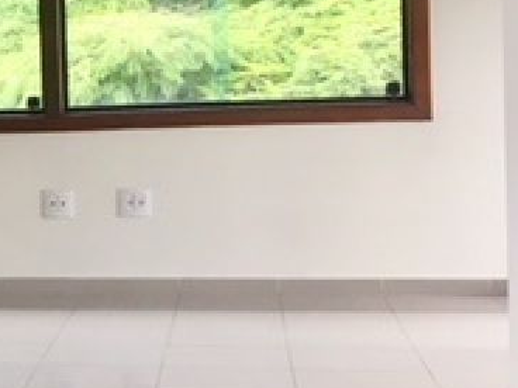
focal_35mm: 101
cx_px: -279
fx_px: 1511
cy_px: 159
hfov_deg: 17.3
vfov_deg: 14.6
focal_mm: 4.15
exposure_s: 1/40
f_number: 2.2
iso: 25
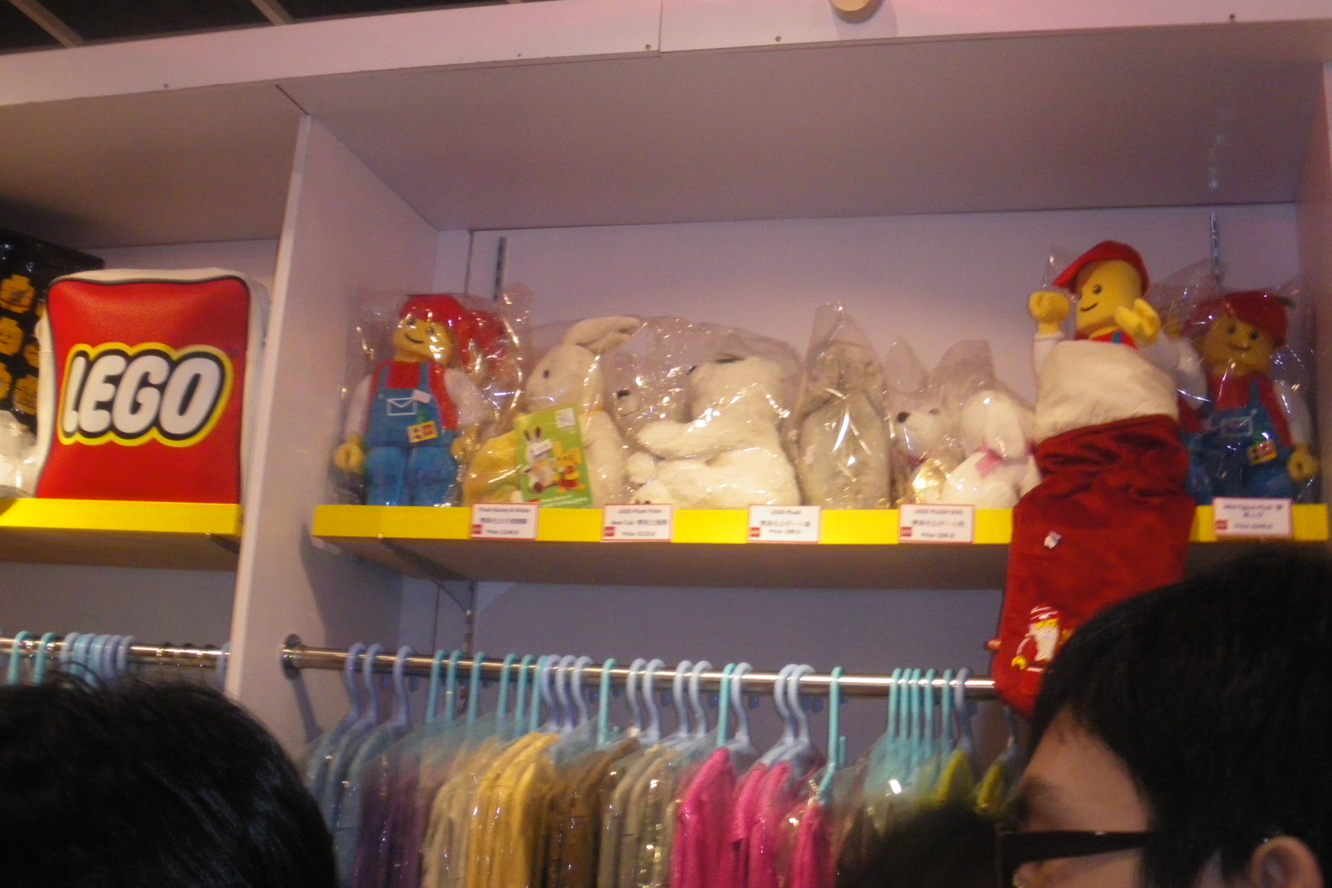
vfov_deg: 31.0
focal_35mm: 43
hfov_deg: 45.4
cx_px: 735
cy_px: 324
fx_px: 1591
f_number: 3.5
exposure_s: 1/50
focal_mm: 6.3
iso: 400
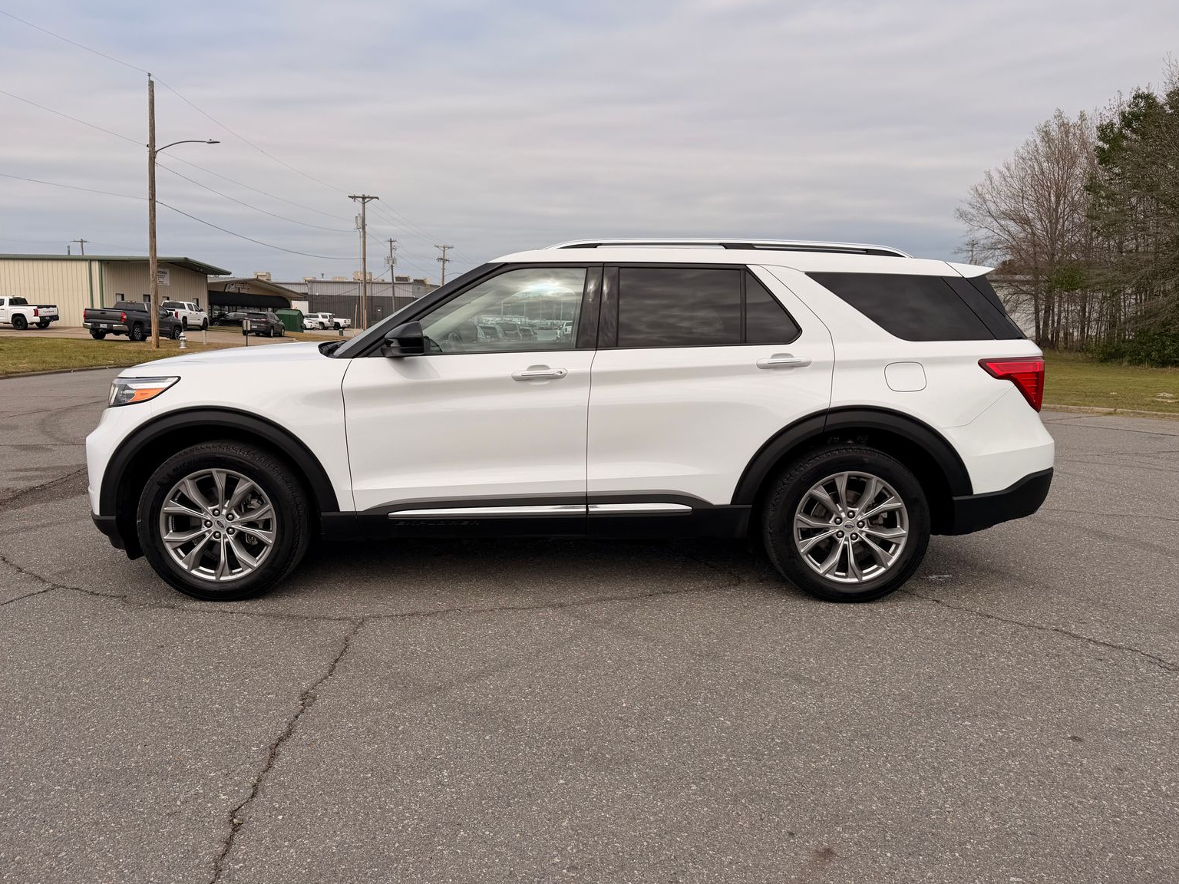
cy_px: 430
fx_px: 851
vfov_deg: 54.9
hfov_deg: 69.4
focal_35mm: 25
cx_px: 573
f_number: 1.78
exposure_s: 1/8130
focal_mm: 6.76
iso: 80
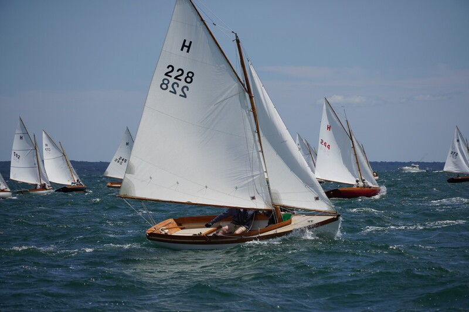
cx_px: 234
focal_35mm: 177
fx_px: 2305
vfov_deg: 7.8
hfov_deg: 11.6
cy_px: 156
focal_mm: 118
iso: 100
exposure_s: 1/1250
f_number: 5.6
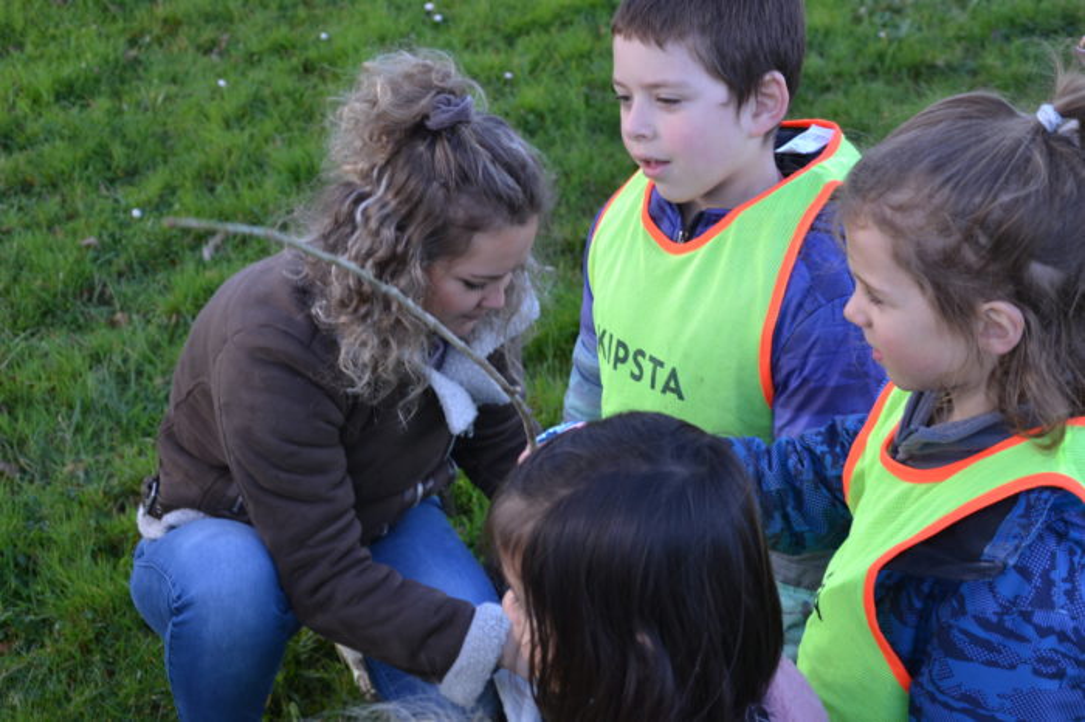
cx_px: 542
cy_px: 361
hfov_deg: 27.0
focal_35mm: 75
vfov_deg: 18.2
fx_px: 2259
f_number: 5.6
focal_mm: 50
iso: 250
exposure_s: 1/125
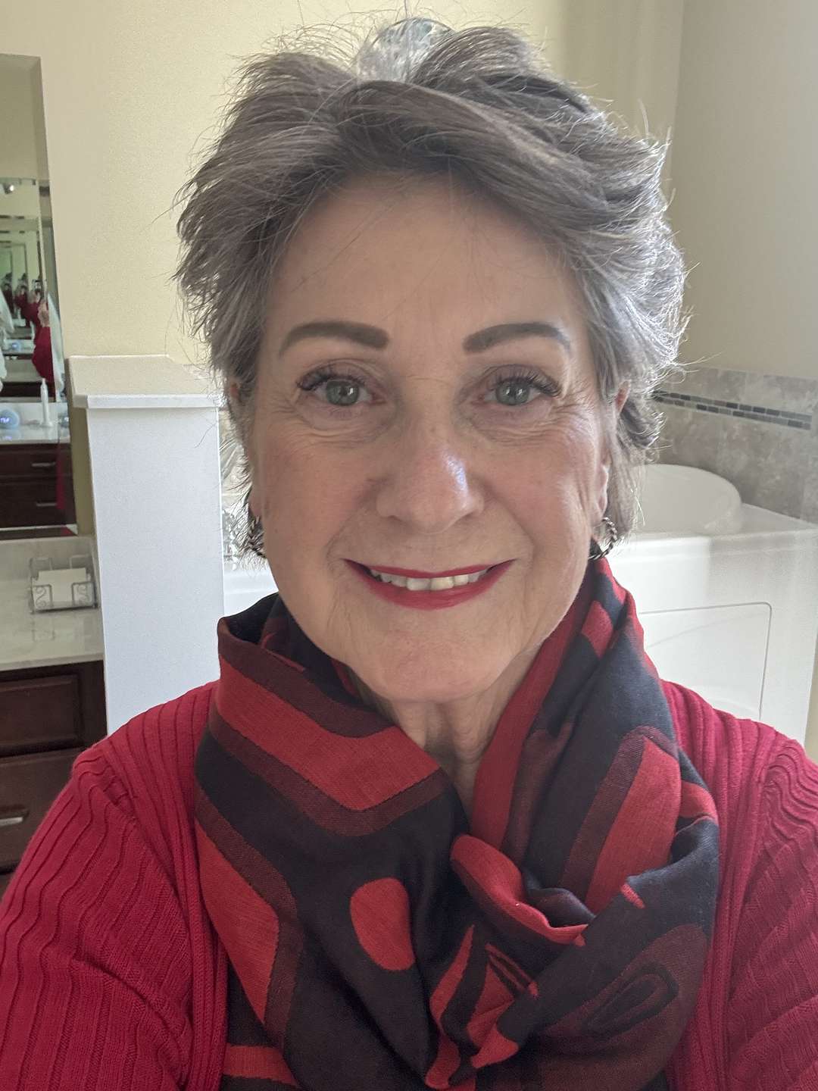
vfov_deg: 60.0
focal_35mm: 30
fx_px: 945
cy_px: 546
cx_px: 409
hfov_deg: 46.8
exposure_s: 1/60
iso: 160
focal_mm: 2.69
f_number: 1.9
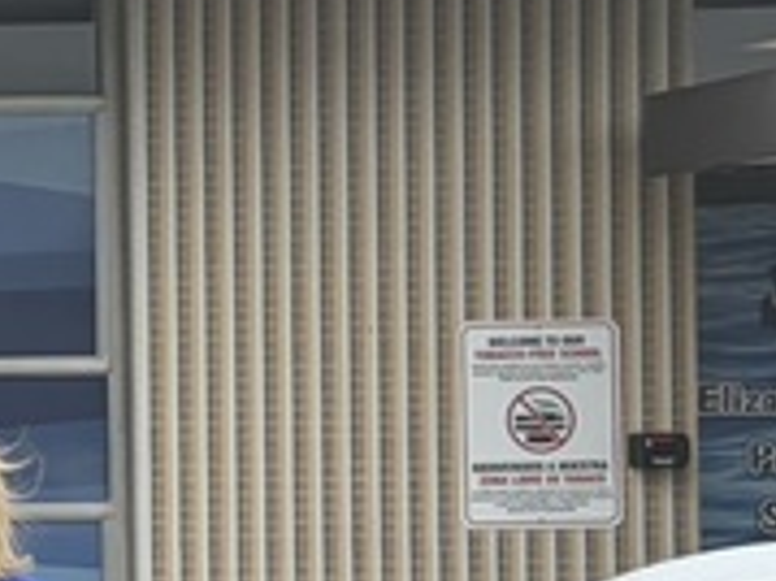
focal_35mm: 149
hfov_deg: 11.0
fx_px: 3338
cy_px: 416
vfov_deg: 9.9
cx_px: -1131
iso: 64
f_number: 1.6
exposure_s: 1/1587
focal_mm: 5.96
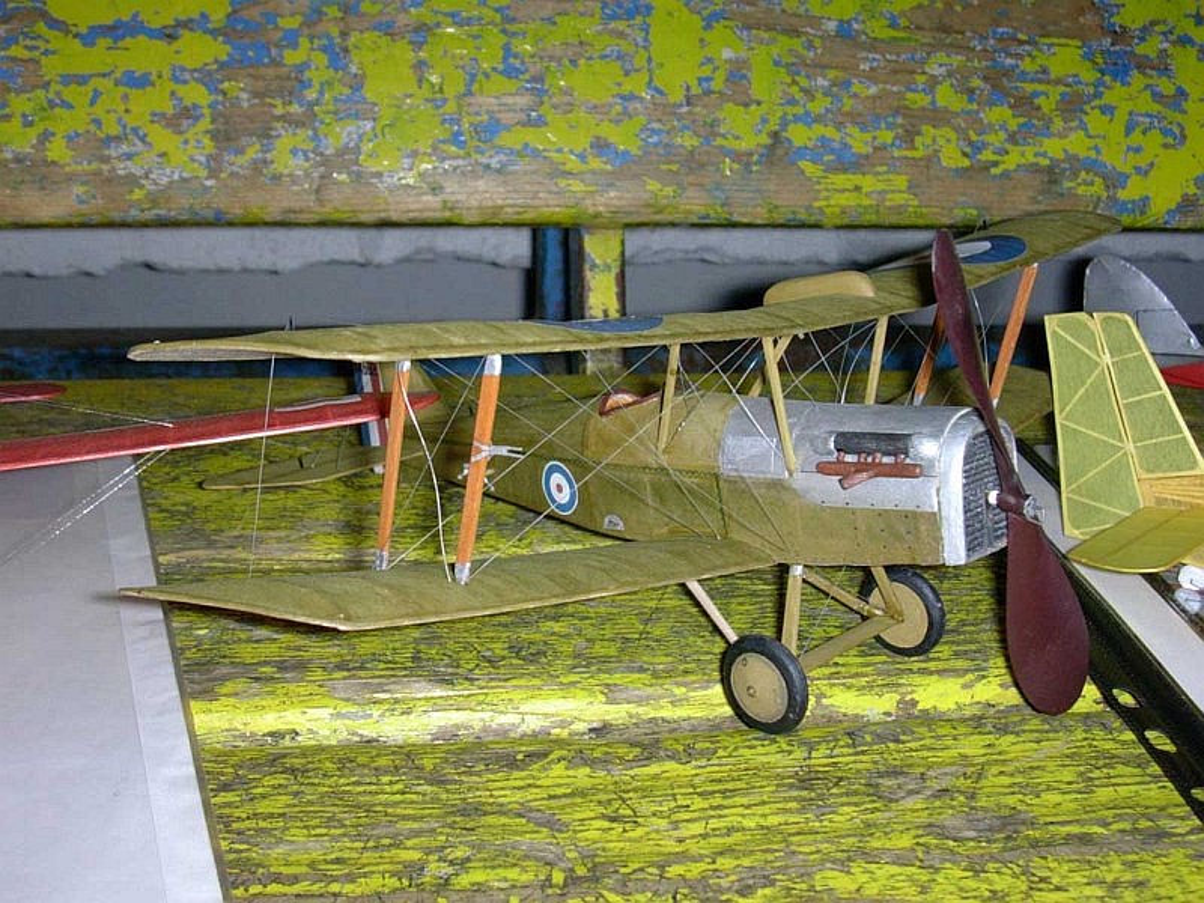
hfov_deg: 42.1
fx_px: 1565
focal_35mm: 45
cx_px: 602
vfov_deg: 32.2
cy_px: 452
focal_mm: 6.7
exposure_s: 1/64
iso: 70
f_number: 2.9
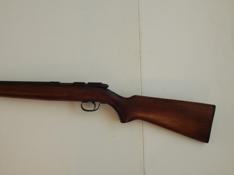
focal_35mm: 38
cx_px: 117
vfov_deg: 37.7
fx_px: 257
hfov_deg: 49.0
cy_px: 88
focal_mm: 6.8
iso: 400
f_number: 3.4
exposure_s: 1/40
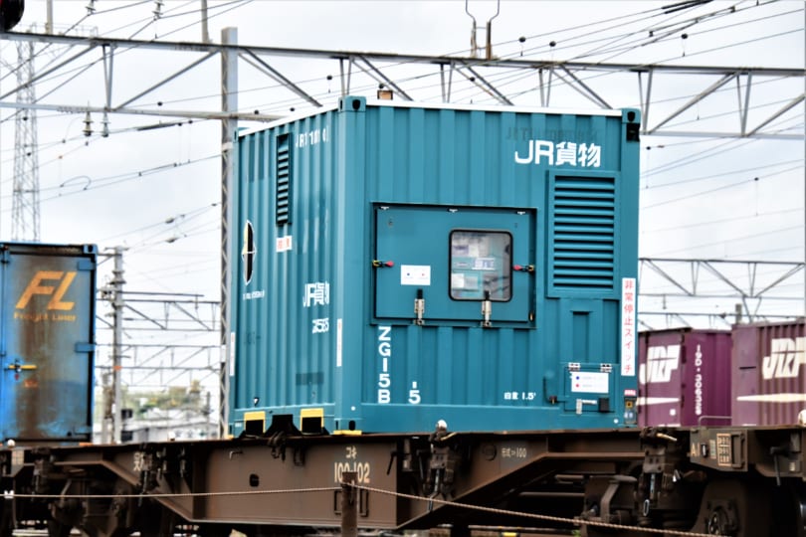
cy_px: 268
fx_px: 3895
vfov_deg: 7.9
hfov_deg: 11.8
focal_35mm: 174
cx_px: 403
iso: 1000
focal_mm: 116
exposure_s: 1/800
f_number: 6.3
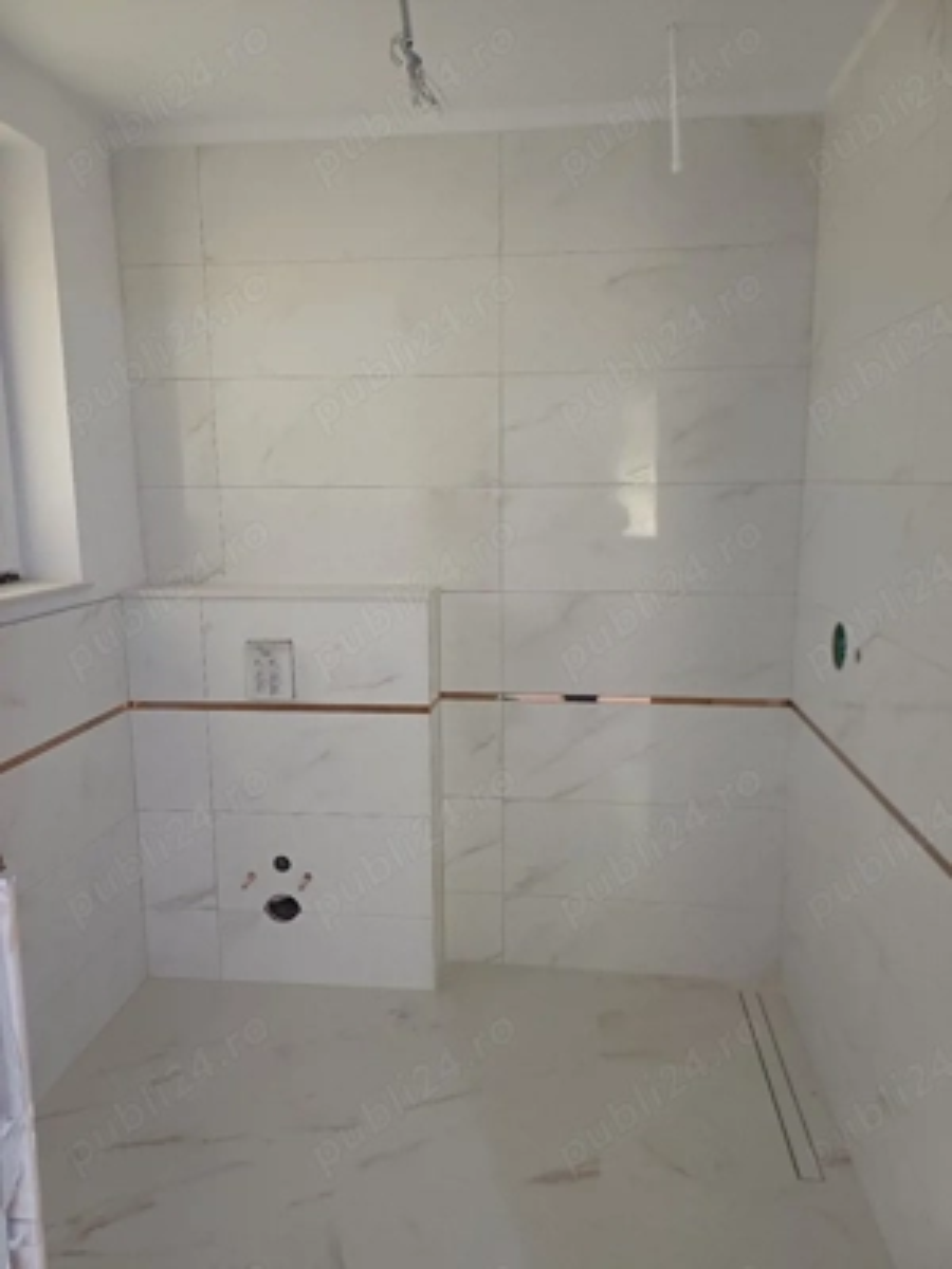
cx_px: 476
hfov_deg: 54.9
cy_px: 634
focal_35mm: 25
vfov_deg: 69.4
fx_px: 917
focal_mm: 4.65
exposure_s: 1/50
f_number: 1.8
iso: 320
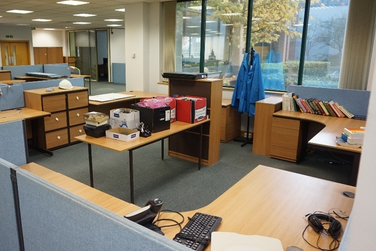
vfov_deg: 44.9
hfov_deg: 63.1
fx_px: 303
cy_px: 118
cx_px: 150
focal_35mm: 29
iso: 1250
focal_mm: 16
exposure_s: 1/160
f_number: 4
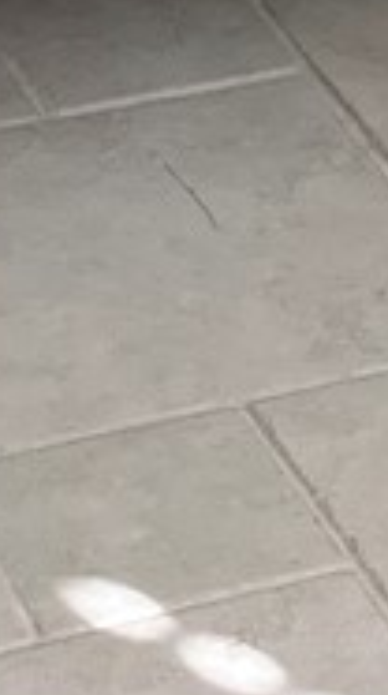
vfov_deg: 7.3
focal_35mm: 263
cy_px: -1379
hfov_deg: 4.4
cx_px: 1201
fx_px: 4832
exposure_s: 1/120
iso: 80
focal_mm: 3.99
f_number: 1.8
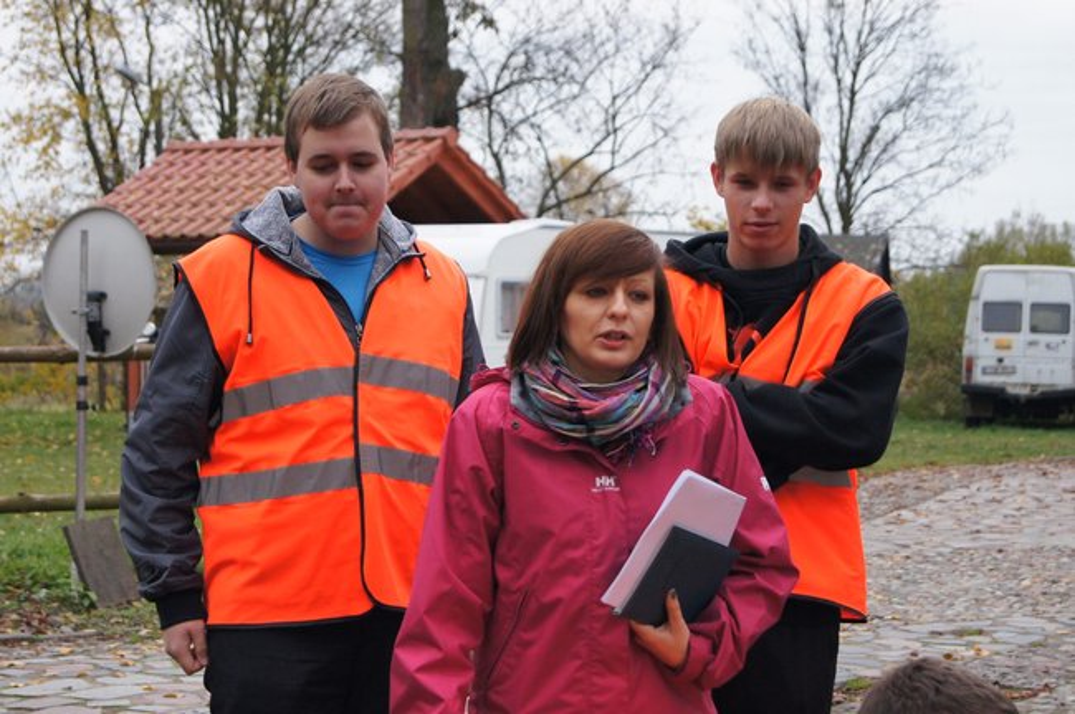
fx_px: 2461
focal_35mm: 82
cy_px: 357
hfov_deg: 24.6
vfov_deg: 16.5
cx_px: 538
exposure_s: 1/1250
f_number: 5.6
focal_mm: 55
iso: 1600
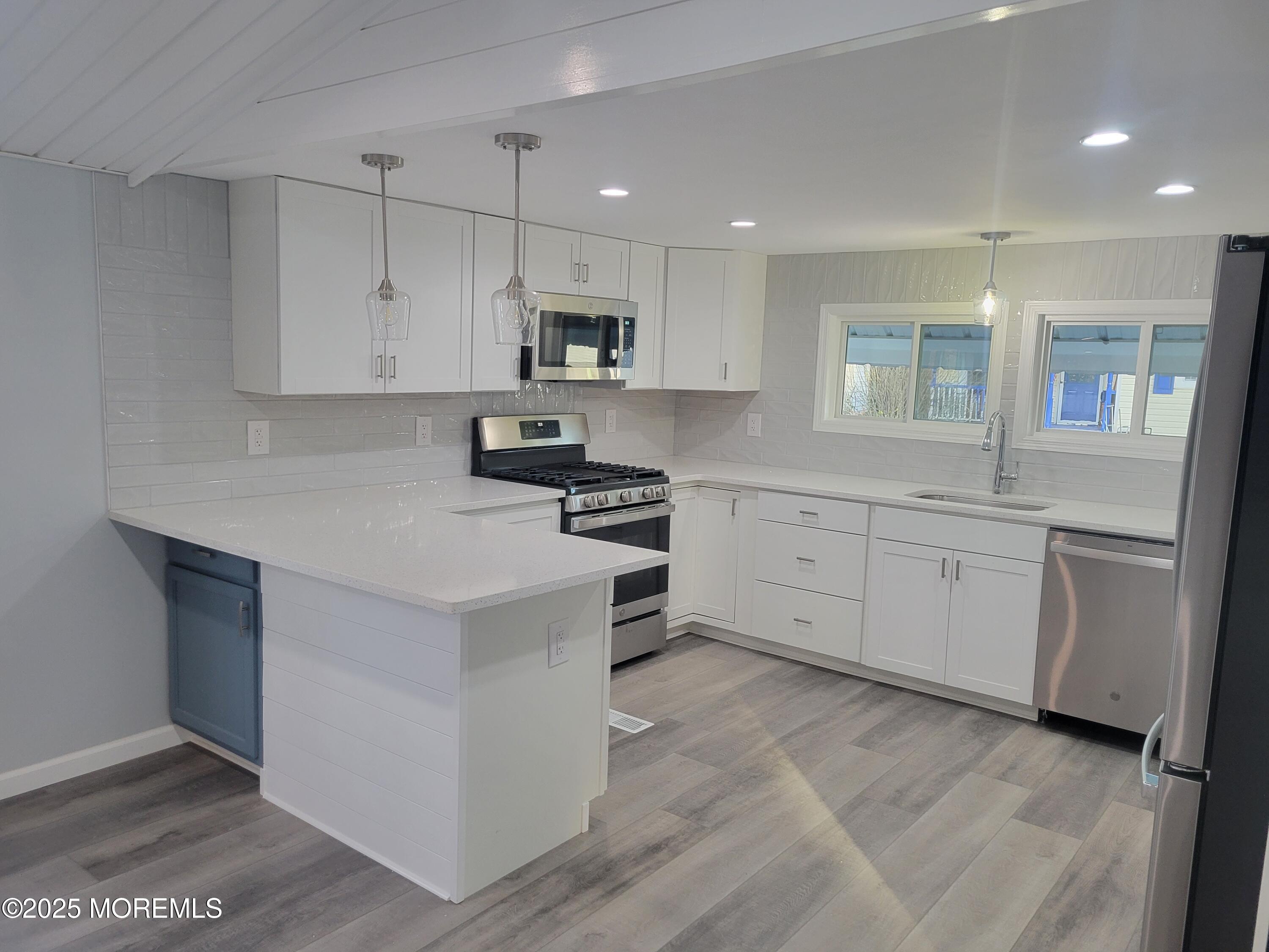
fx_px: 953
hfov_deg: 67.3
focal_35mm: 26
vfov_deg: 53.1
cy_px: 476
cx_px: 634
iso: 250
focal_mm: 5.4
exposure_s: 1/120
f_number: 1.8
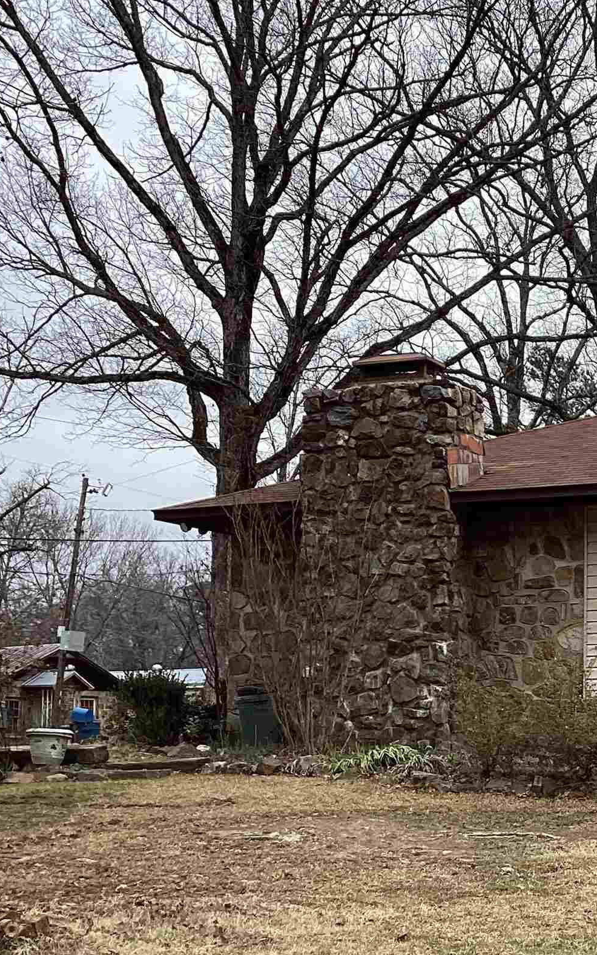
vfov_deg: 31.9
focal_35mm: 64
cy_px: 570
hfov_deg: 19.2
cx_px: 719
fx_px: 1666
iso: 25
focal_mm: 3.3
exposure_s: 1/662
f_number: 2.4
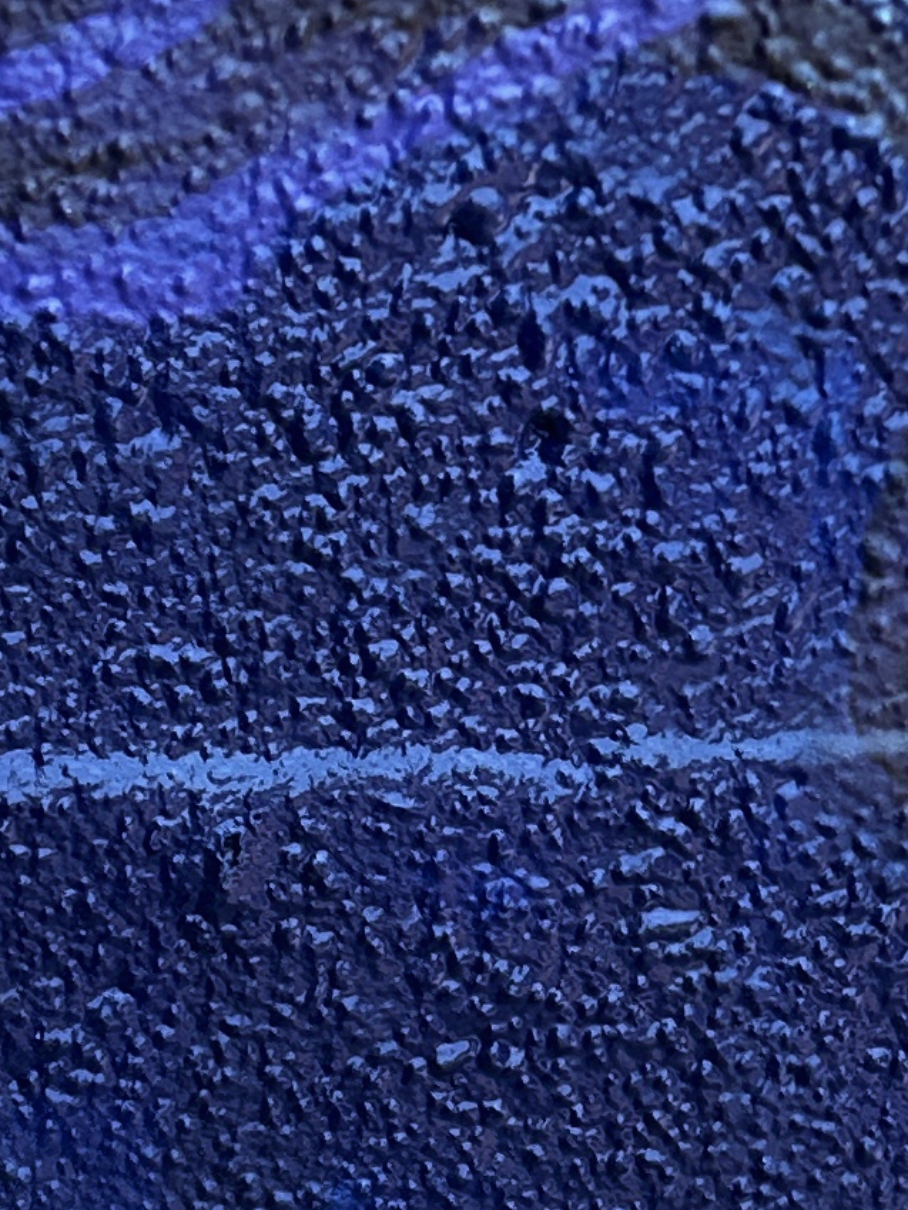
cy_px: 2364
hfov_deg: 11.9
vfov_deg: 14.5
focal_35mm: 114
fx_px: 3986
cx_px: -740
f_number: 1.78
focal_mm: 6.86
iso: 80
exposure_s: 1/404
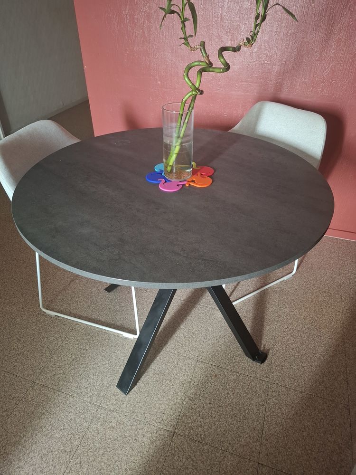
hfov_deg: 58.9
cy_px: 238
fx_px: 315
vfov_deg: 73.9
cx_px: 178
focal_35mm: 23
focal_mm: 5.54
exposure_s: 1/25
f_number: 1.8
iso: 400
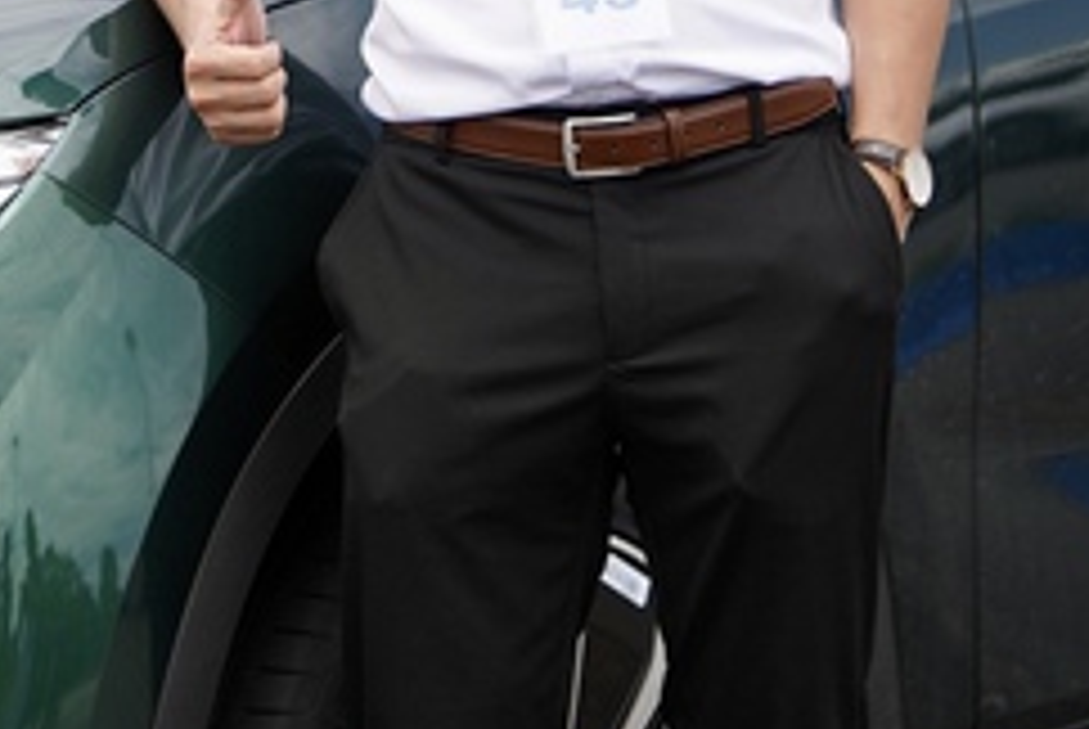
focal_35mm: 331
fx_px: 10025
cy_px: -122
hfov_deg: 6.2
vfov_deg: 4.2
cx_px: -14
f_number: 2.8
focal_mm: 125
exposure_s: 1/1600
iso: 160
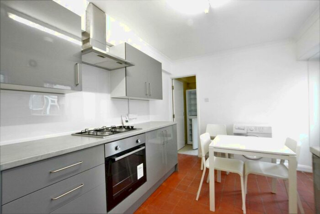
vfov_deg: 77.4
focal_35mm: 15
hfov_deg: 100.4
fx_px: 133
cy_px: 107
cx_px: 160
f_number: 10
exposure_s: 1/13
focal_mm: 10
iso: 6400
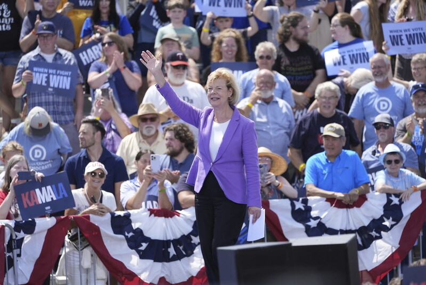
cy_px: 142
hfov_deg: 5.2
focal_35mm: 400
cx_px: 213
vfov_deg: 3.4
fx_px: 4735
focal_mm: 400
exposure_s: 1/1600
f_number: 7.1
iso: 640
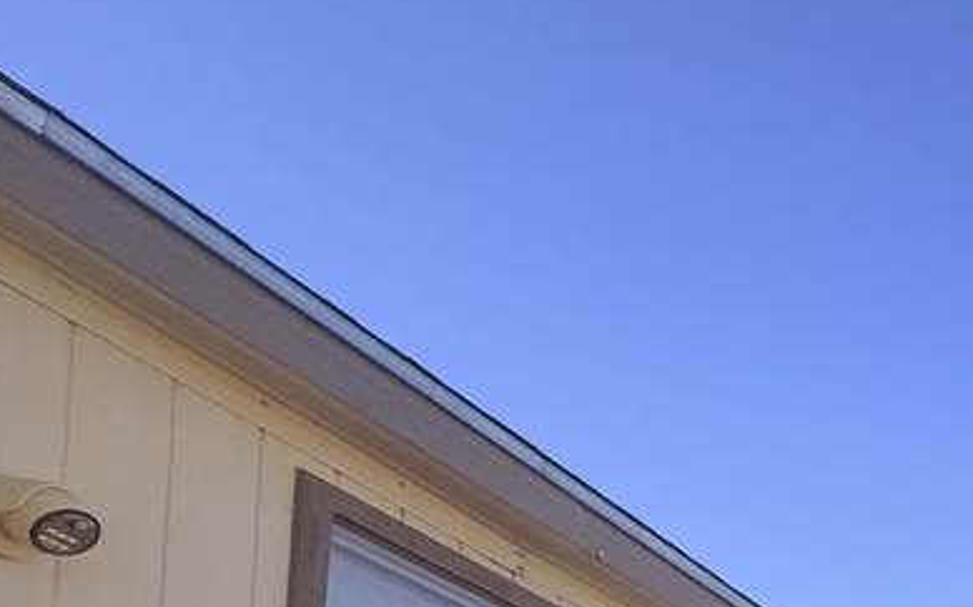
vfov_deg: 20.9
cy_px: 986
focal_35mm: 49
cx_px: 1552
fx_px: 1299
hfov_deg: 26.0
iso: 50
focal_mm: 2.22
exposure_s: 1/1431
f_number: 2.2
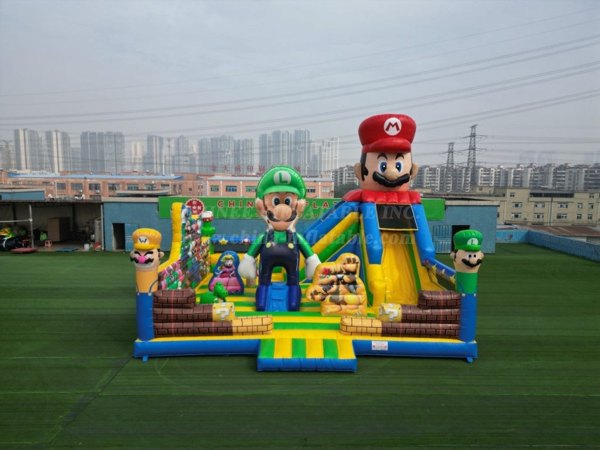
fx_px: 416
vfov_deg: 56.8
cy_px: 225
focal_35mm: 24
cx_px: 300
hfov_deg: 71.6
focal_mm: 6.72
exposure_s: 1/2500
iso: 100
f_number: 1.7
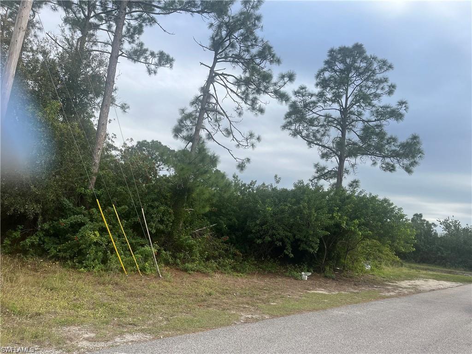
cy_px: 177
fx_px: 355
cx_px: 236
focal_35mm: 26
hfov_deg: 67.3
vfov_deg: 53.1
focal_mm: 5.1
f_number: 1.6
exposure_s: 1/2062
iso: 50
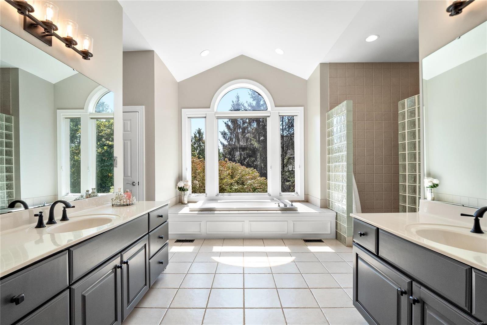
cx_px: 244
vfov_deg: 73.7
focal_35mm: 16
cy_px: 162
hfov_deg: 96.7
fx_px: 216
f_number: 8
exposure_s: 1/60
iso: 400
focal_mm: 8
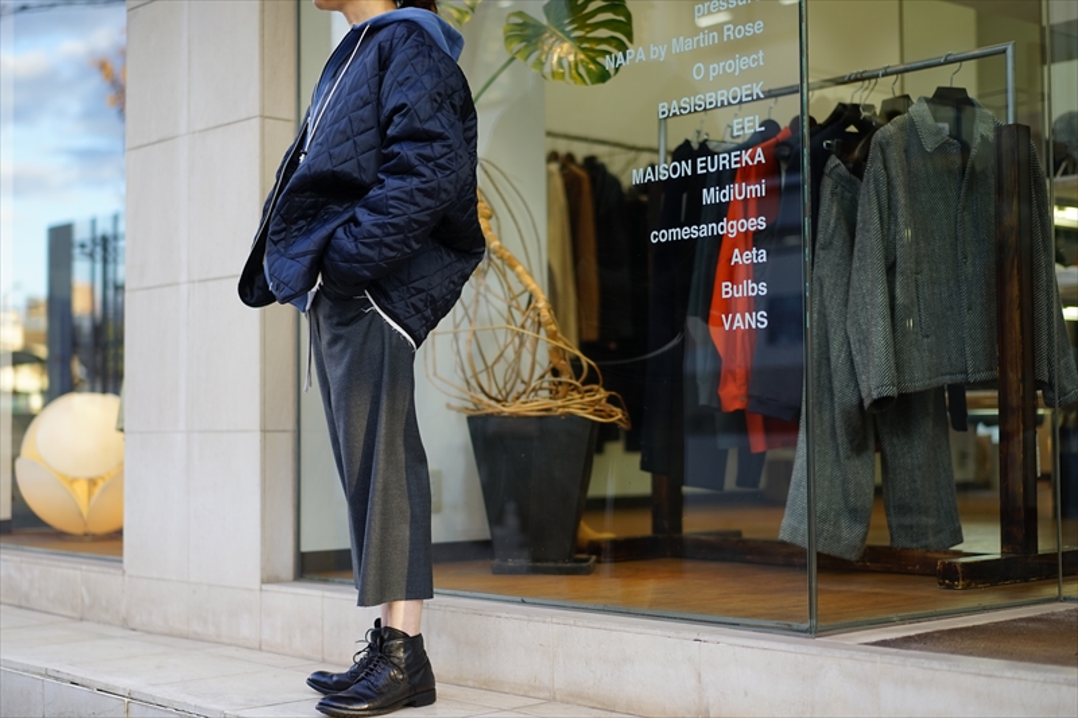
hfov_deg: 36.3
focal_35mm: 55
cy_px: 359
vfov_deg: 24.6
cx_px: 539
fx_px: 1646
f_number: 1.8
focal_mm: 55
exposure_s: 1/160
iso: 100
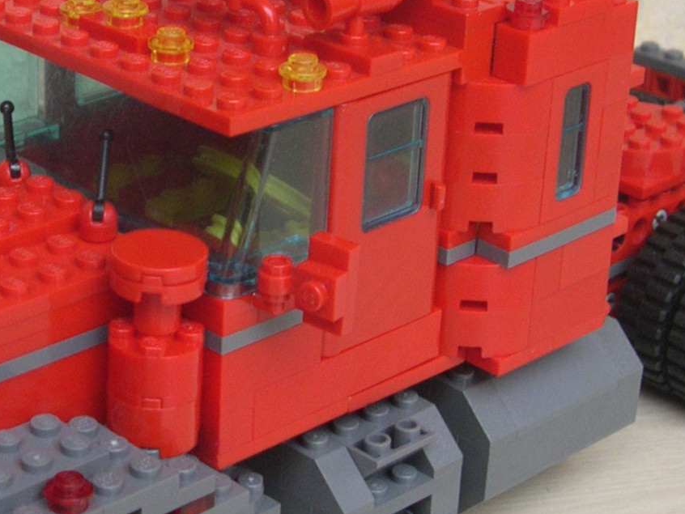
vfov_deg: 14.5
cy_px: 166
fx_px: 2019
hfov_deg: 18.9
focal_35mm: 102
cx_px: 74
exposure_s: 1/29.8
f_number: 2.8
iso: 197
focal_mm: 8
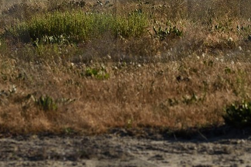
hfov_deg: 2.9
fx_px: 4969
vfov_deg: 1.9
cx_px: 226
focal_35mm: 713
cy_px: -28
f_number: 9
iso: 200
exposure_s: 1/640
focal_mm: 200
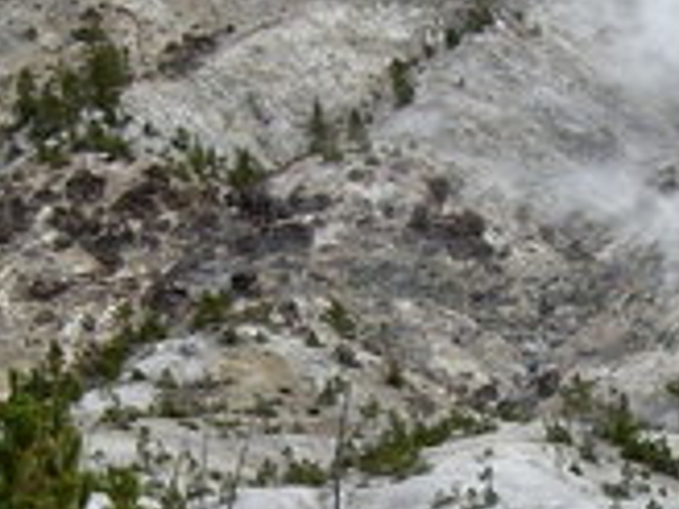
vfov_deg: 10.0
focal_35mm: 148
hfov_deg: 13.3
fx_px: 2903
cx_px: 393
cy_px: 360
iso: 50
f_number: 4.3
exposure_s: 1/500
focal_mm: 6.2
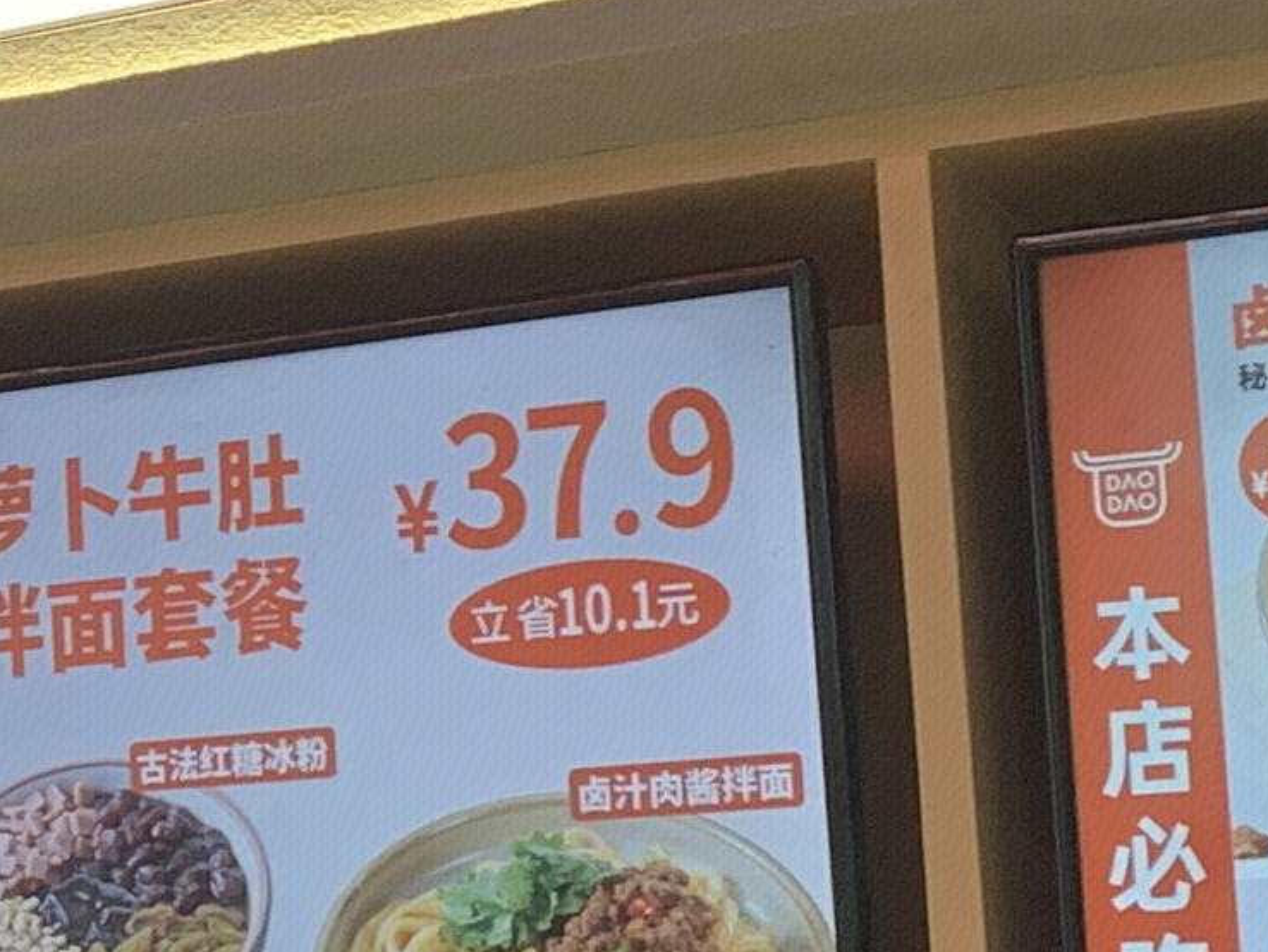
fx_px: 5203
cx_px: -663
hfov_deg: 13.1
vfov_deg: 10.4
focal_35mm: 142
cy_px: 333
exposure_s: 1/100
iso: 80
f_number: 1.8
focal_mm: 4.25
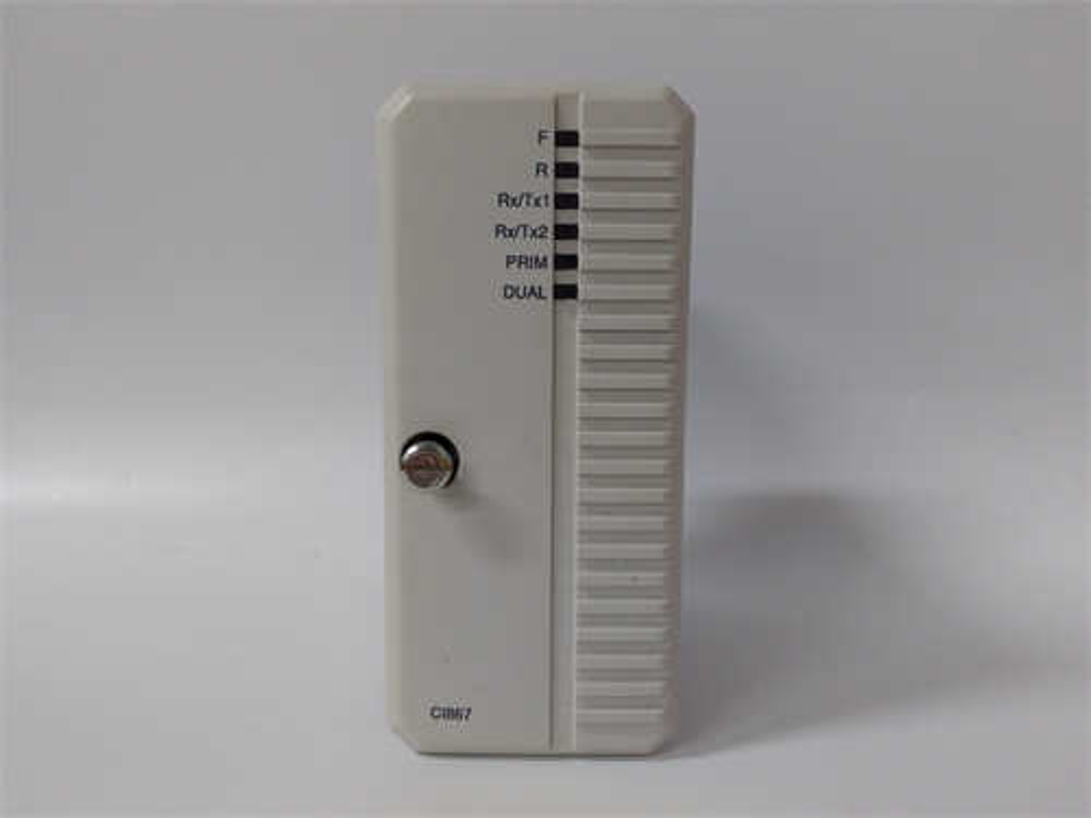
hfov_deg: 65.3
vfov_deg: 51.4
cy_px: 409
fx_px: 851
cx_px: 546
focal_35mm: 27
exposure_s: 1/33
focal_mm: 3.79
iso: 285
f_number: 2
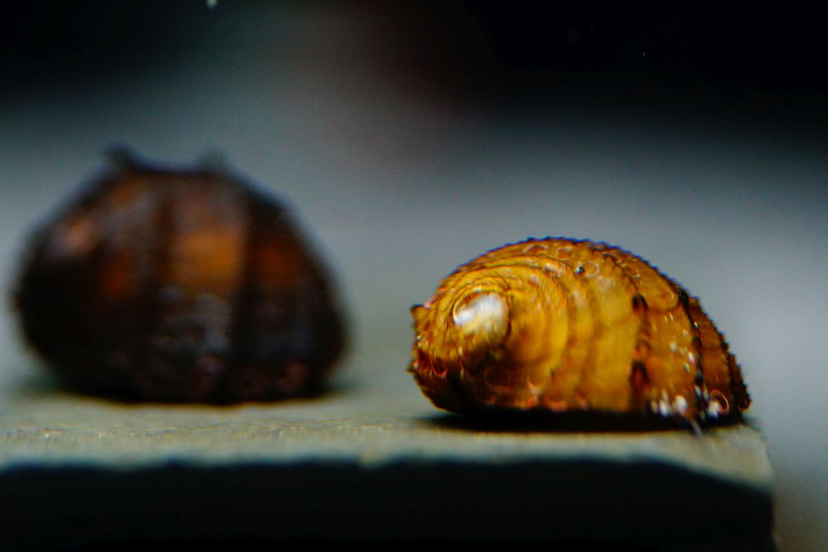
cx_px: 414
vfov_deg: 10.2
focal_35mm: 135
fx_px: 3104
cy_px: 276
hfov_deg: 15.2
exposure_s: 1/500
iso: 2500
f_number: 2.8
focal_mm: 90
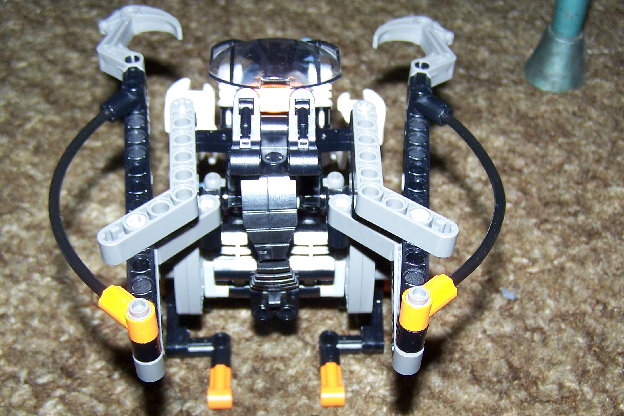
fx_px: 884
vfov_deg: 26.4
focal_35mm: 51
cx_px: 325
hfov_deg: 38.9
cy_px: 258
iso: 80
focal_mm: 6.3
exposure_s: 1/60
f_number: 2.8
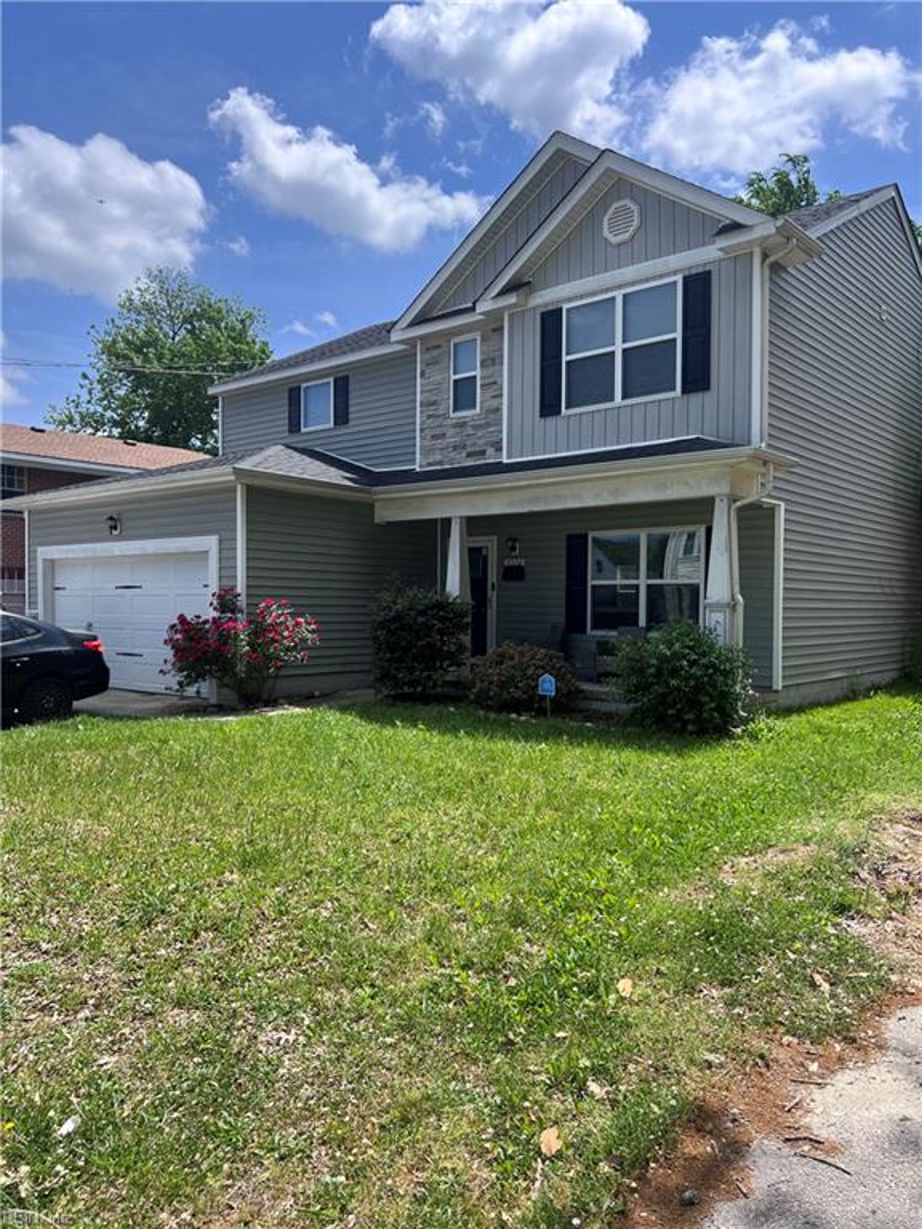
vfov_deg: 67.3
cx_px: 461
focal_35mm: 26
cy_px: 614
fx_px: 923
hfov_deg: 53.1
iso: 50
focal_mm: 5.7
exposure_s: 1/3571
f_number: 1.5
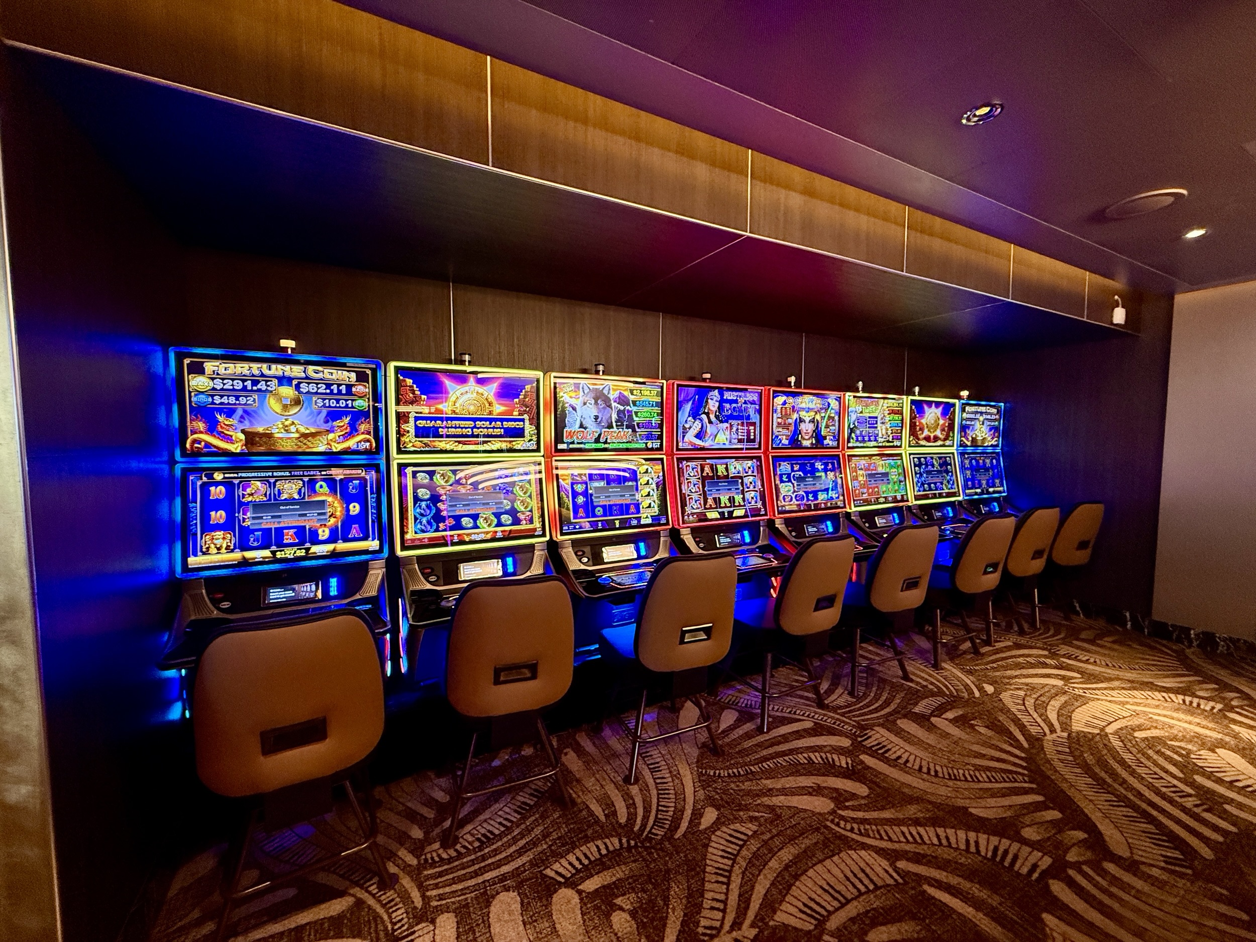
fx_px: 508
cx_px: 628
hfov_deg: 102.1
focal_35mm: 14
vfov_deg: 85.7
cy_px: 471
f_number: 2.2
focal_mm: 2.22
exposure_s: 1/60
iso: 320
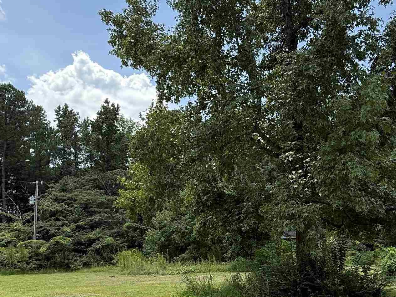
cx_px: 256
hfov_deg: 53.2
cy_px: 206
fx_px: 389
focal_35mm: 34
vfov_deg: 41.1
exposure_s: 1/596
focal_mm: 2.22
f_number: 2.2
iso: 64
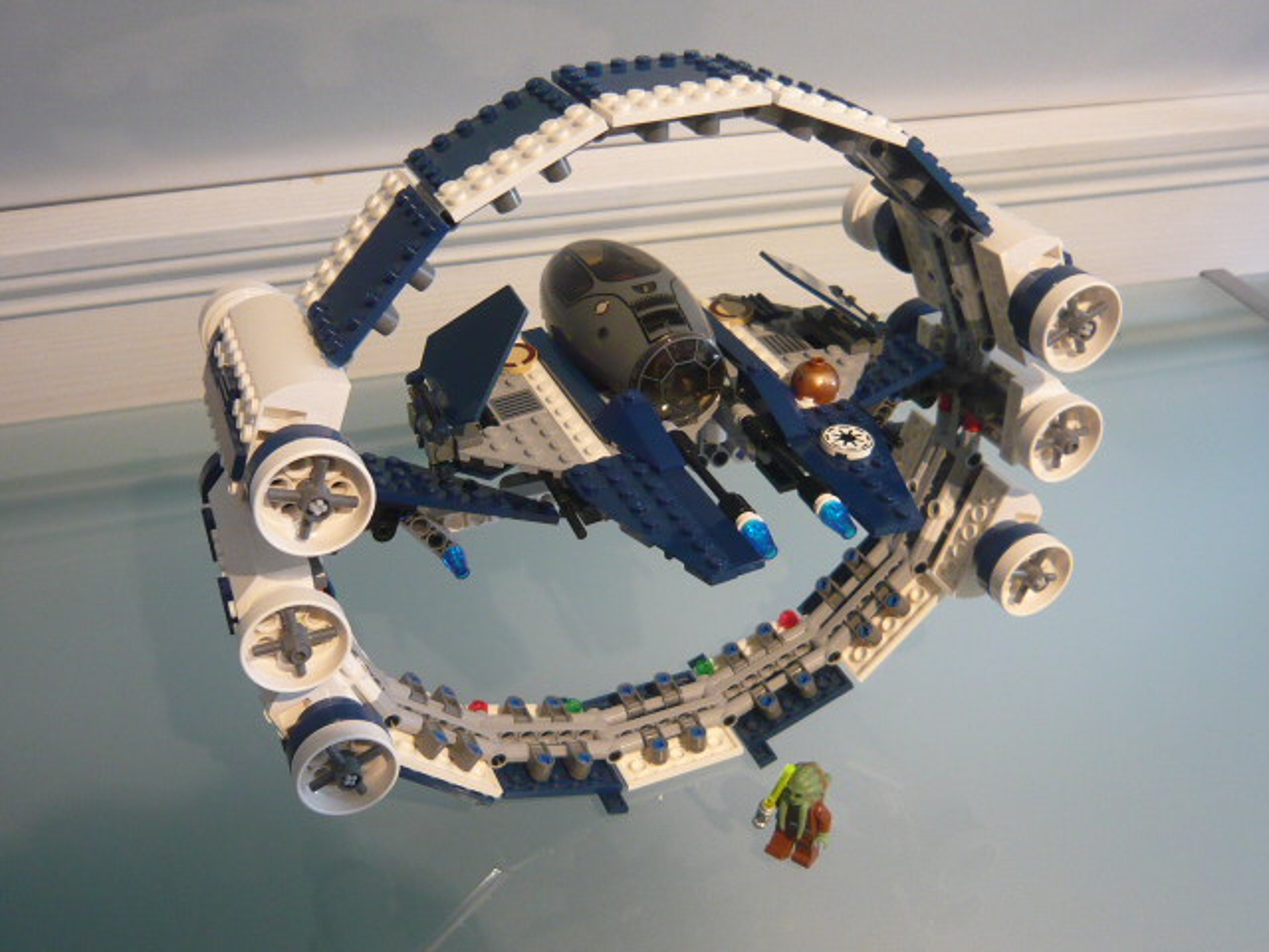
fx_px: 1246
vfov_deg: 41.8
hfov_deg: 54.0
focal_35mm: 34
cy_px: 476
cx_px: 634
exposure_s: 1/10
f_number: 2.8
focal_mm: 4.6
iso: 200
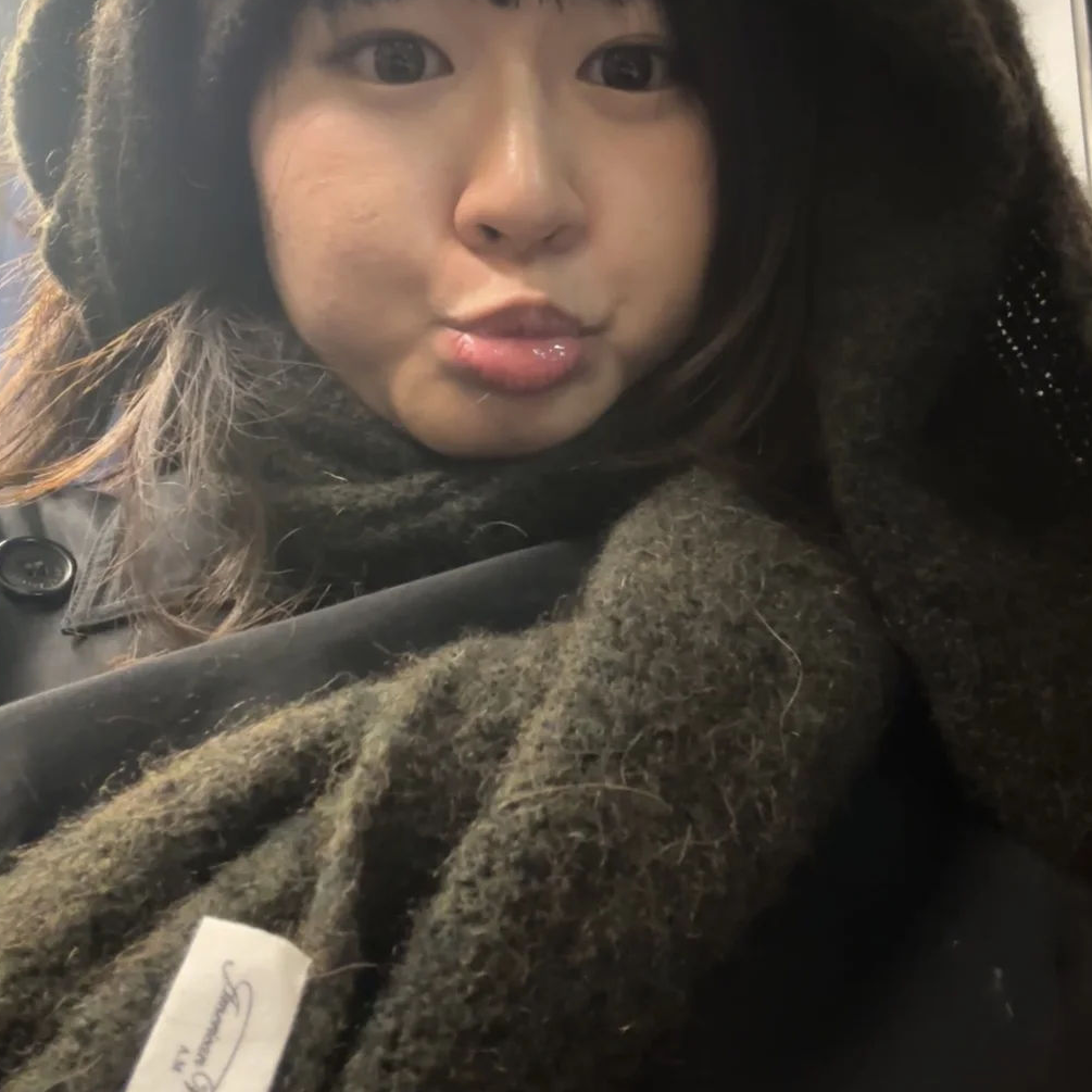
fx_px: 1356
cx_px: 536
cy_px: 475
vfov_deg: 43.8
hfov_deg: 43.9
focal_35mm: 38
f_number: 1.9
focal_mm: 2.69
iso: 640
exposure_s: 1/27
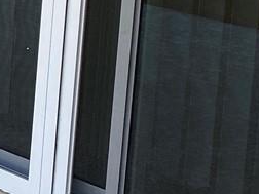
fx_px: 1235
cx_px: -419
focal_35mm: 165
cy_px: -109
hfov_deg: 10.0
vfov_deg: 8.8
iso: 32
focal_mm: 4.25
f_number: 1.8
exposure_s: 1/273
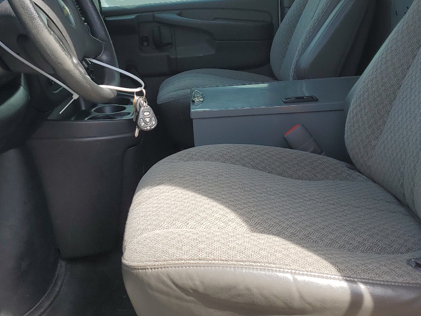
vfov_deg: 31.2
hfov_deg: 41.2
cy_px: 101
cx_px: 190
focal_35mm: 46
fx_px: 559
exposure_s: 1/909
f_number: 1.5
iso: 50
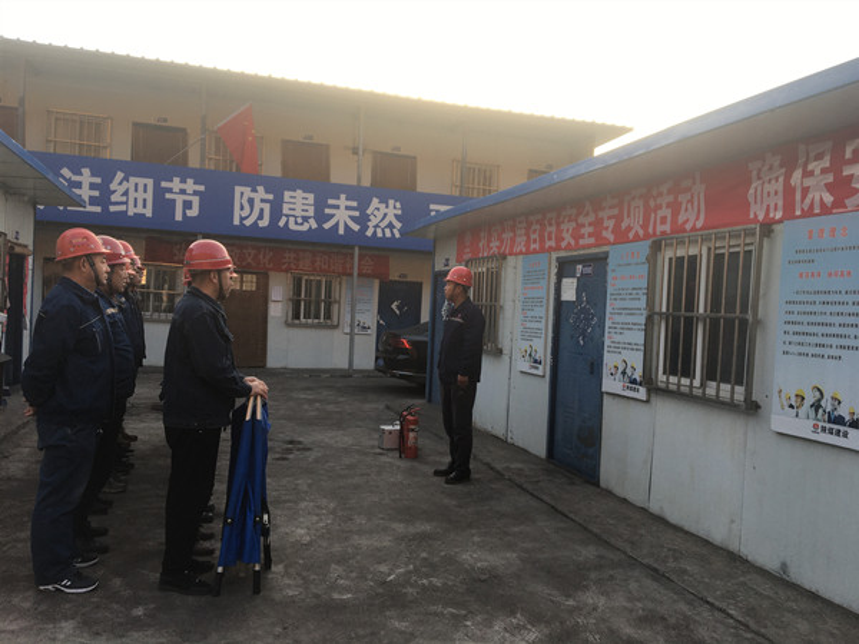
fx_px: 720
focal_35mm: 29
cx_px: 430
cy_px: 322
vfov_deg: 48.2
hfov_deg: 61.7
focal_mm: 4.15
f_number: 2.2
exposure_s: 1/111
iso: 25
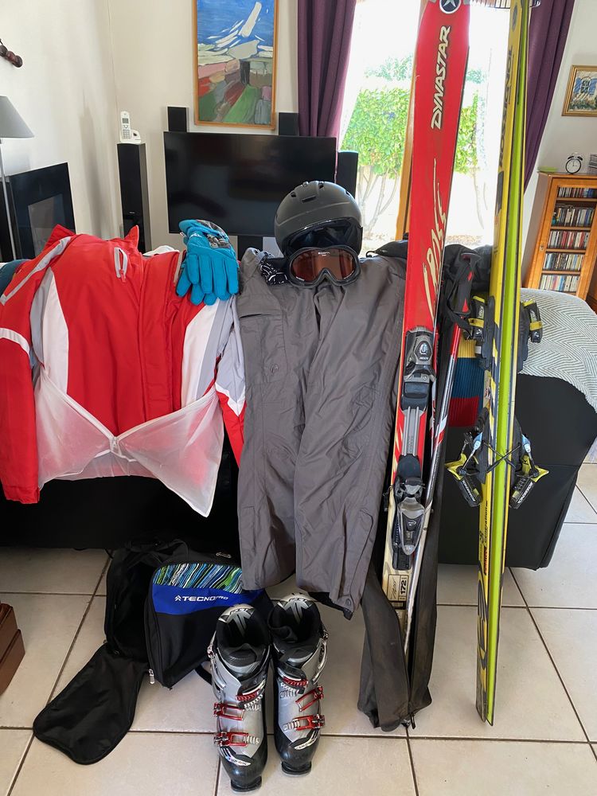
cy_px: 398
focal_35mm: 26
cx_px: 298
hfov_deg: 53.1
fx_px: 598
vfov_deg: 67.3
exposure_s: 1/60
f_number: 1.8
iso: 160
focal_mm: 4.25
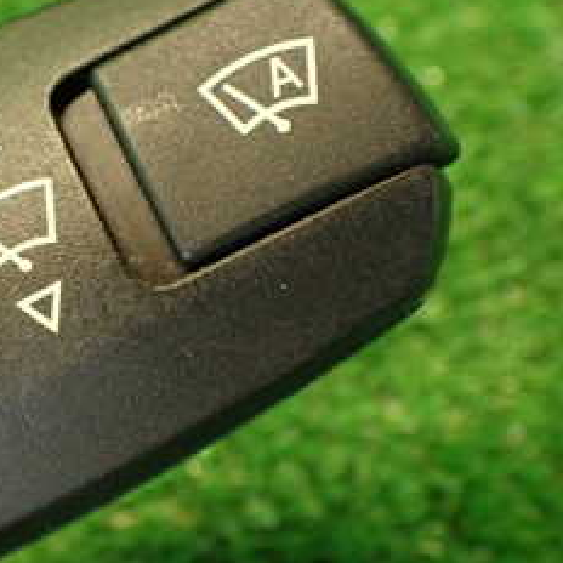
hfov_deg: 22.6
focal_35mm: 73
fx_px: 1343
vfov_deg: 23.7
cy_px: 301
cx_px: -27
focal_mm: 5.79
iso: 400
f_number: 2.4
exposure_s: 1/30
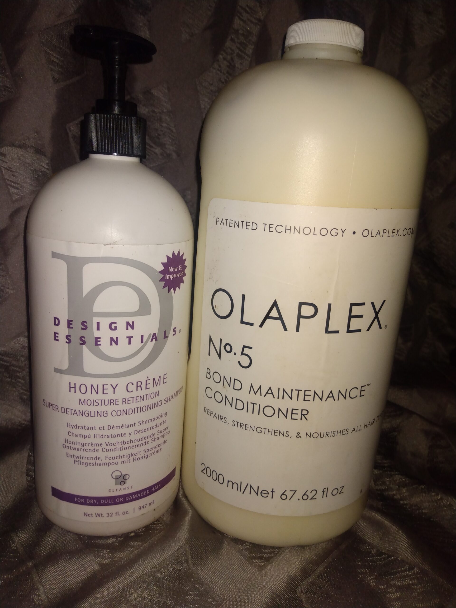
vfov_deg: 81.7
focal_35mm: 20
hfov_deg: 66.0
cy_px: 304
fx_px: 351
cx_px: 228
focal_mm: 3.54
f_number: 2
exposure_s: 1/120
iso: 123
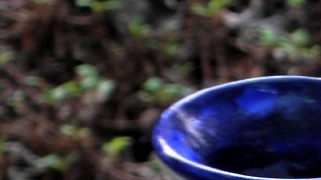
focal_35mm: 551
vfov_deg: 2.2
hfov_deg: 3.9
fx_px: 4689
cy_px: 554
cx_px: 292
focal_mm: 26.3
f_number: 5.2
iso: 64
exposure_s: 1/24.4
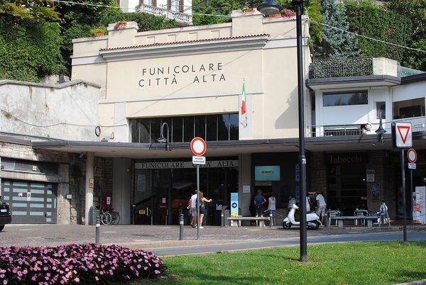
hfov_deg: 37.8
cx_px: 213
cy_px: 142
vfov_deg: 25.8
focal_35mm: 52
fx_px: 622
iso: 100
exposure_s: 1/200
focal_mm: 35
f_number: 7.1
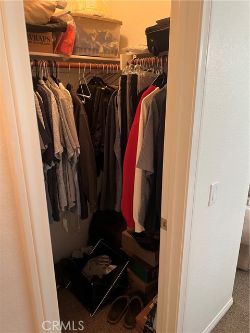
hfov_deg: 53.1
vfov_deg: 67.3
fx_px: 250
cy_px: 166
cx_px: 125
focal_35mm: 26
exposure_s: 1/60
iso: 320
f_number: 1.5
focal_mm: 5.7
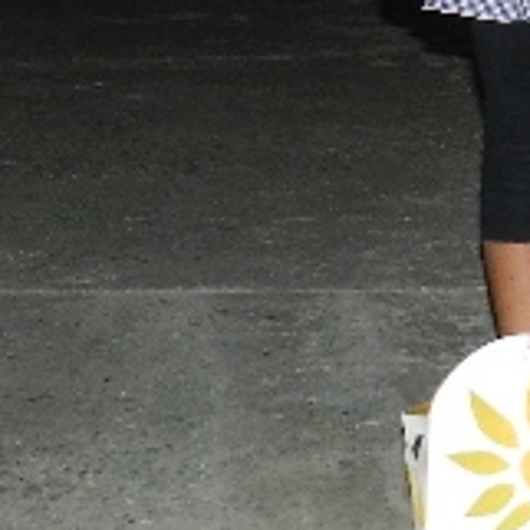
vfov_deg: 9.2
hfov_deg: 9.4
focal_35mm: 186
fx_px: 3222
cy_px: -184
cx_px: 303
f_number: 4.4
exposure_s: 1/30
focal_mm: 9.4
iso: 450
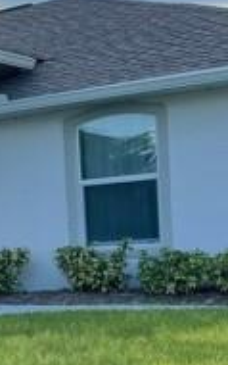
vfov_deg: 21.9
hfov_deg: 11.9
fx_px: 923
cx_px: -289
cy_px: 309
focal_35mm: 93
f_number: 1.6
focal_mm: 4.2
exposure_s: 1/2817
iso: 32
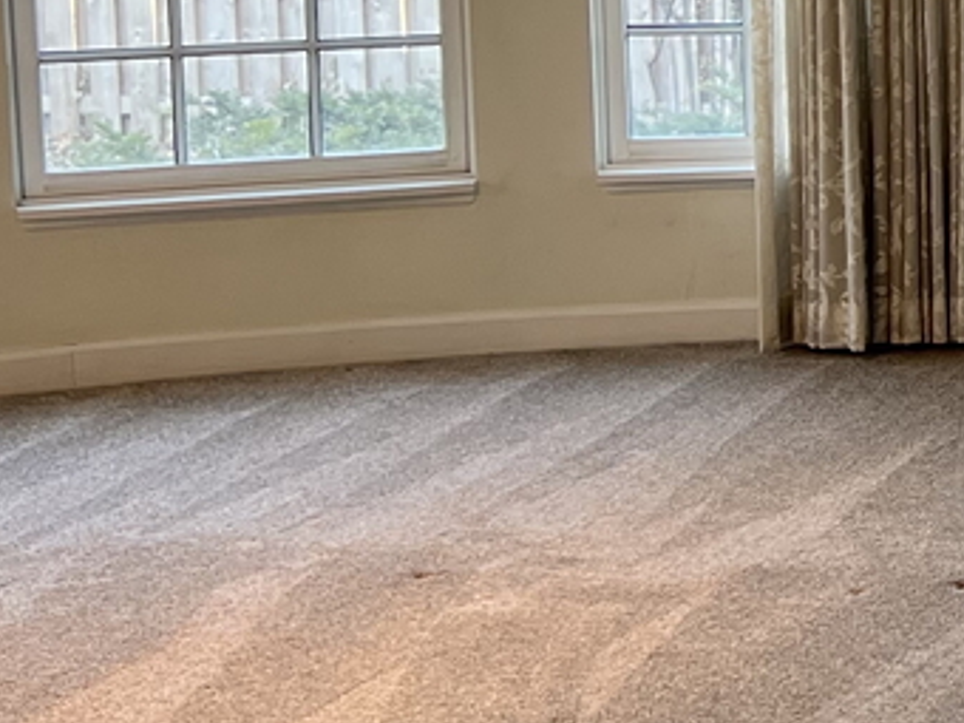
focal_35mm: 110
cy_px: -57
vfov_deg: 13.2
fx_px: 3063
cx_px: 1613
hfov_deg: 15.8
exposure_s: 1/120
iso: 100
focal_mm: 5.7
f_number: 1.5
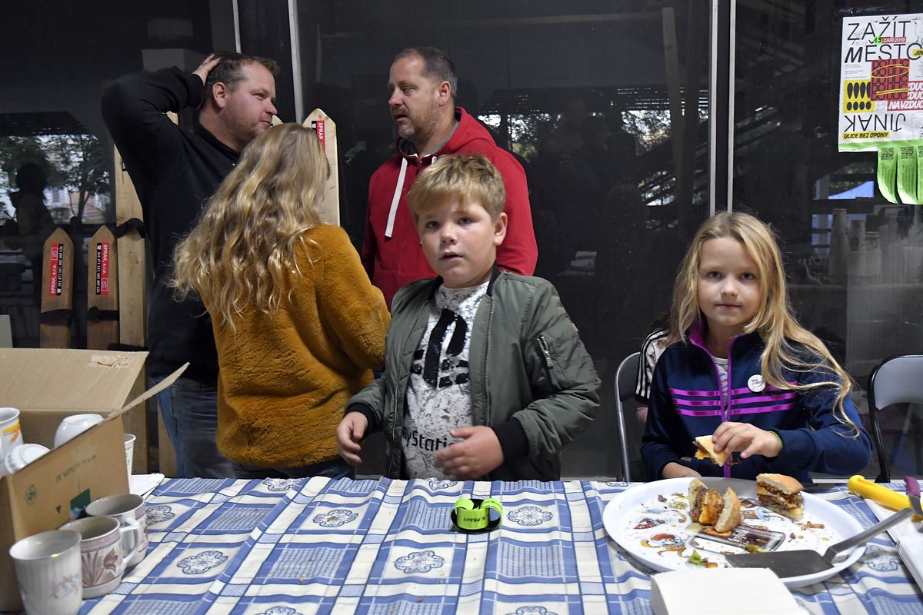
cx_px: 462
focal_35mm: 33
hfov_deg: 57.2
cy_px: 308
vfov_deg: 40.0
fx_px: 846
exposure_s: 1/60
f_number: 4
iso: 4000
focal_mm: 22
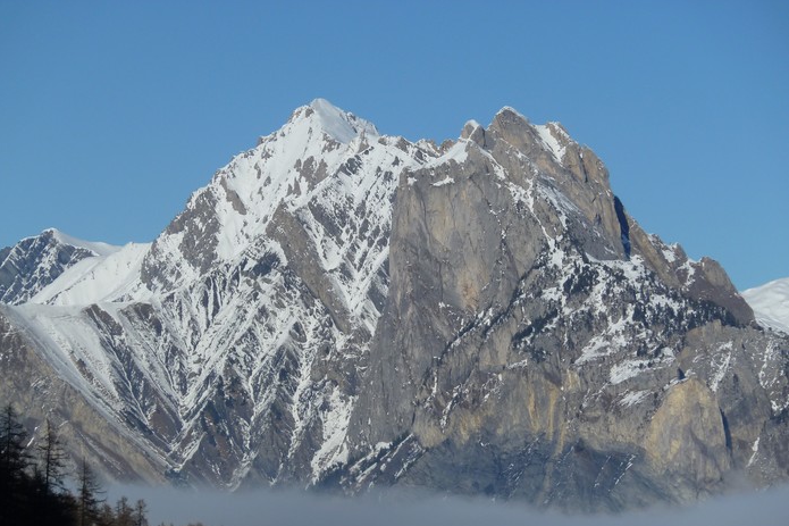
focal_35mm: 220
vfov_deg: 6.2
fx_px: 4820
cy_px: 296
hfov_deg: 9.4
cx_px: 395
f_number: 5.6
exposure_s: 1/1000
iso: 80
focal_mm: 34.4
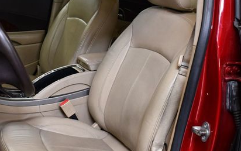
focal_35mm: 57
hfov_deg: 35.6
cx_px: 102
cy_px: 72
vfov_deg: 22.8
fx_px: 375
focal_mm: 18
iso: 1000
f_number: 3.5
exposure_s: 1/125
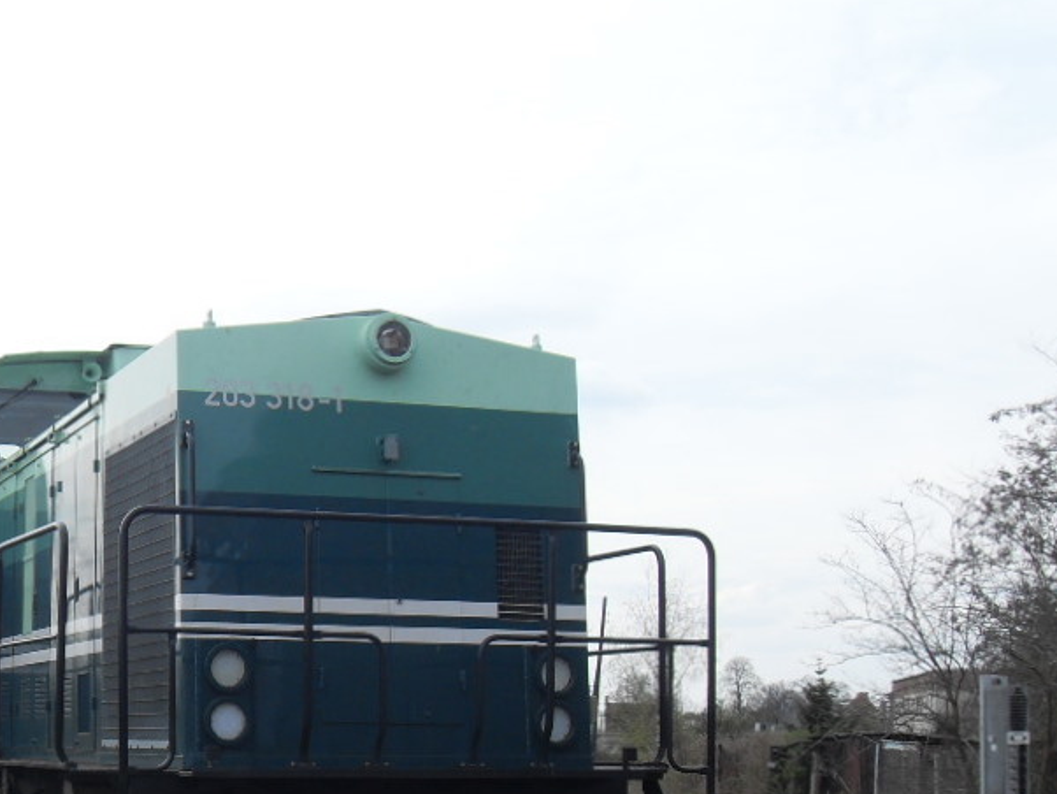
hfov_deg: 28.1
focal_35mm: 68
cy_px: 620
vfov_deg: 21.4
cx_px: 241
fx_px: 2077
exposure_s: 1/180
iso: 80
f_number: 7.7
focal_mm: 7.1
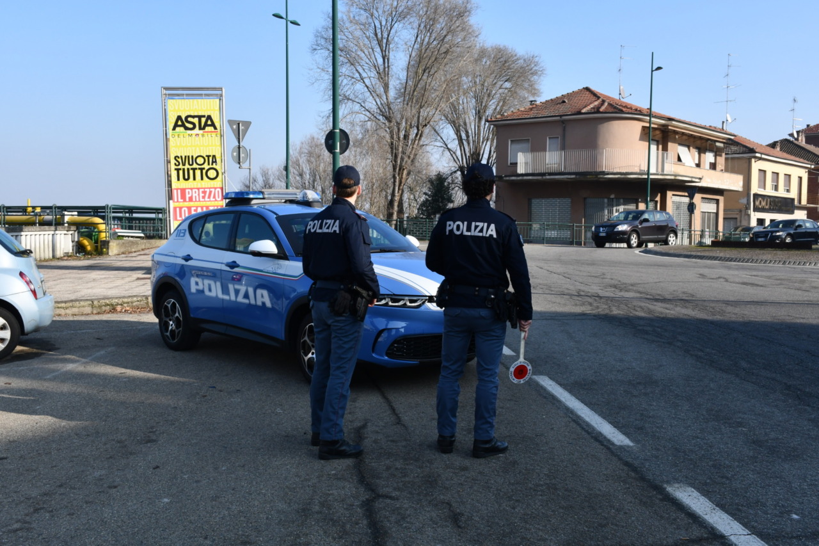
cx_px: 410
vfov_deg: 36.9
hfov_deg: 53.1
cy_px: 273
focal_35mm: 36
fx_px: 819
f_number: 10
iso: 400
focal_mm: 24
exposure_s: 1/400
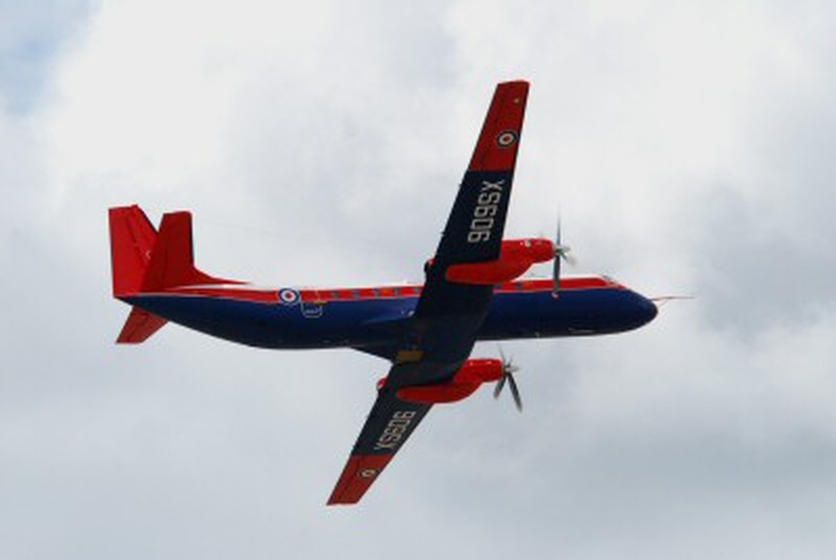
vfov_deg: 3.4
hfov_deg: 5.1
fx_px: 9419
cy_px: 280
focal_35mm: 405
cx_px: 418
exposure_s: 1/750
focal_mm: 270
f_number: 9.5
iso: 400
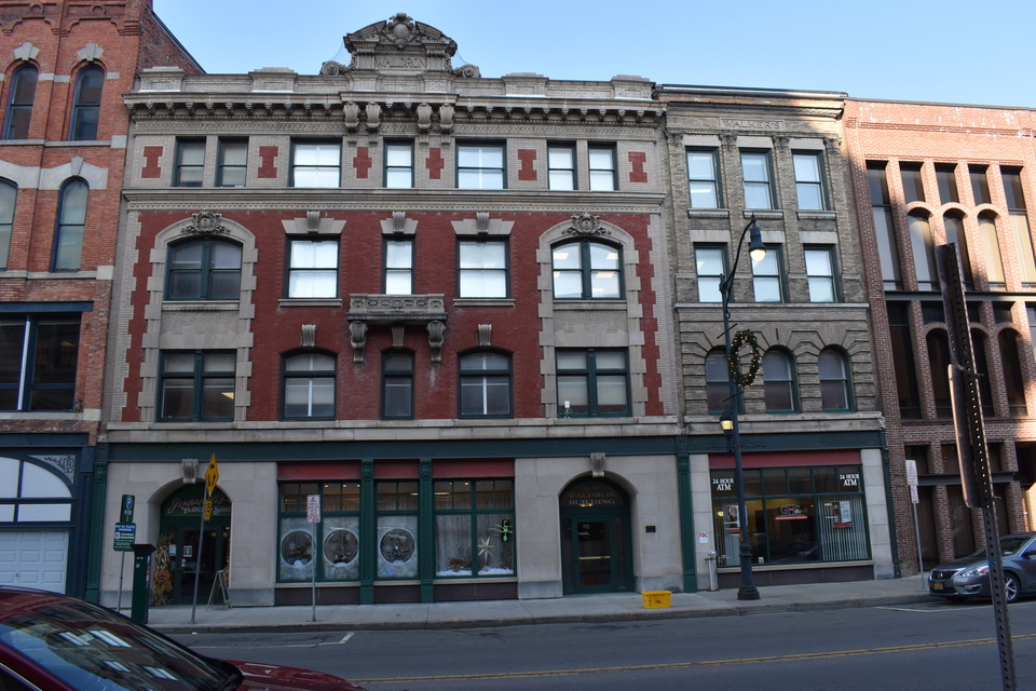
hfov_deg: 67.4
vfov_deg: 47.9
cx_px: 518
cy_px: 346
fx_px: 777
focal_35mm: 27
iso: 360
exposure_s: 1/250
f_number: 8
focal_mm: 18
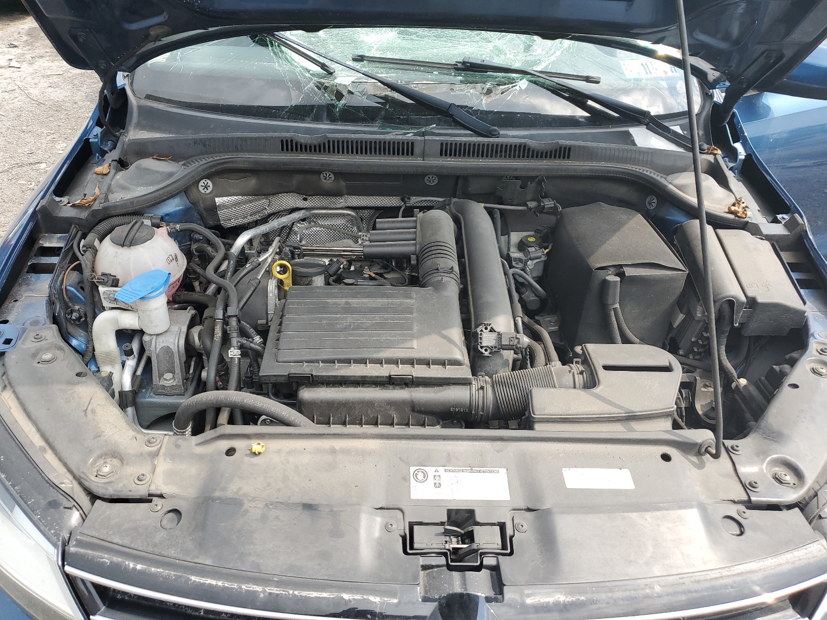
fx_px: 621
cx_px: 414
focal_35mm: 26
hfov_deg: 67.3
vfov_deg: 53.1
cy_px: 310
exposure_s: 1/556
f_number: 1.5
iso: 50
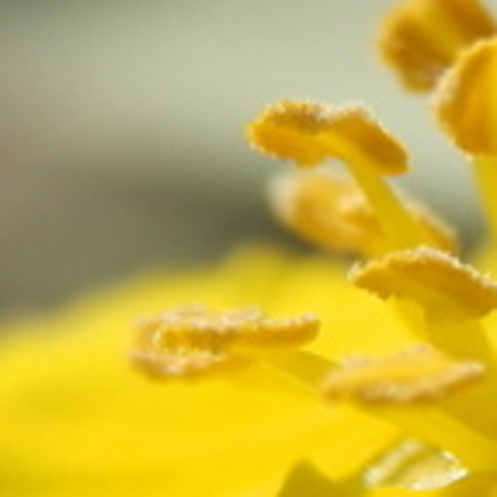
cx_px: 612
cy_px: 459
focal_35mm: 241
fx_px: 3915
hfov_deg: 7.2
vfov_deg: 7.2
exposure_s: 1/1000
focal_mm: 10.99
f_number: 3.7
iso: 64
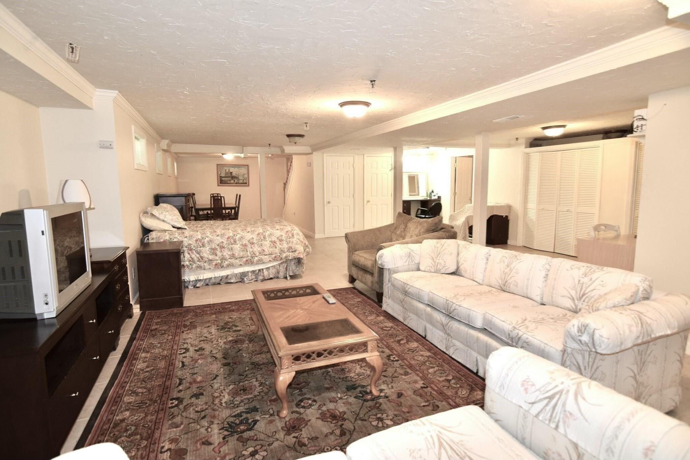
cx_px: 345
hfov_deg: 95.0
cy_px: 230
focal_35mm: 16
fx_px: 316
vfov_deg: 72.0
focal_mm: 11
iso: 800
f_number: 4
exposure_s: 1/60
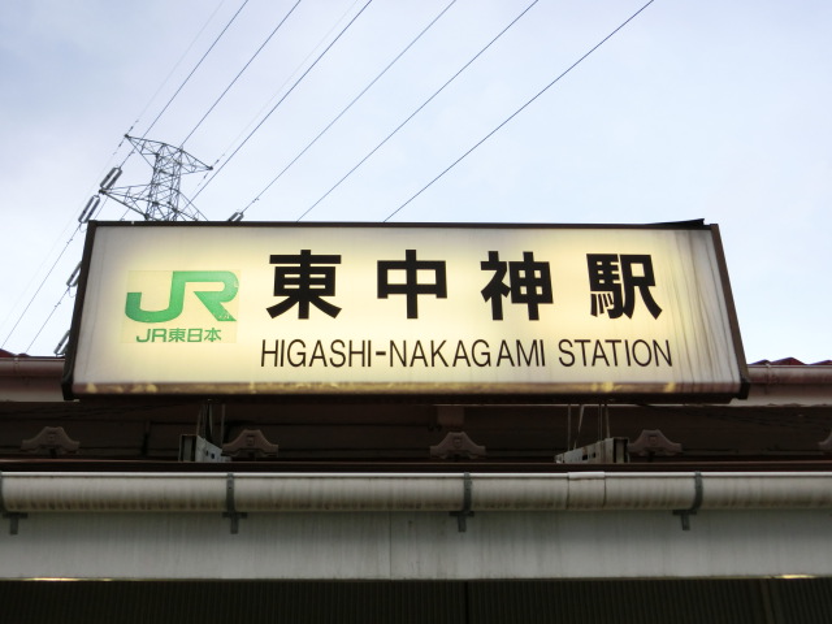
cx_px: 416
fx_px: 1082
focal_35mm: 45
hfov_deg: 42.1
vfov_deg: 32.2
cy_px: 312
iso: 250
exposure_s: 1/125
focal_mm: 8
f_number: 4.4
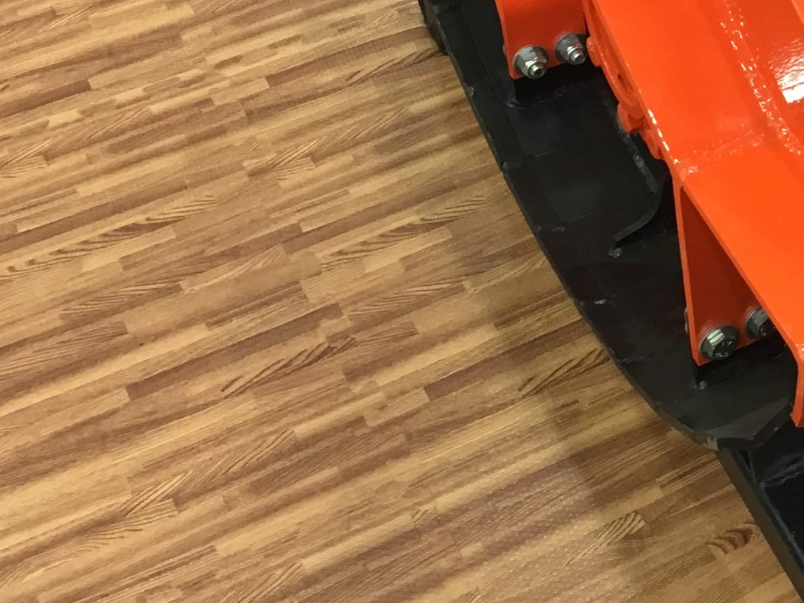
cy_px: -102
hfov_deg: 20.4
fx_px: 1974
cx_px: 1124
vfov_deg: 16.7
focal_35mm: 85
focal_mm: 4.15
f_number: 2.2
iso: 100
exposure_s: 1/30
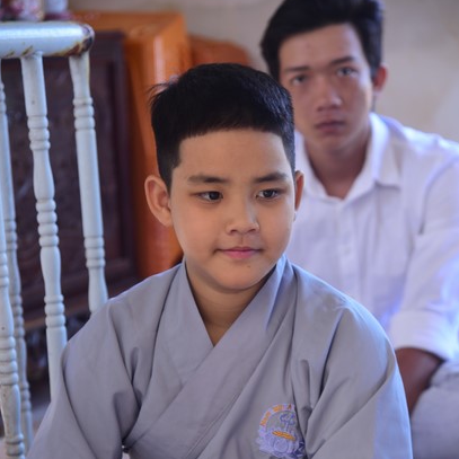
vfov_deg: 13.9
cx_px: 233
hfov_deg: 14.0
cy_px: 318
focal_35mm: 125
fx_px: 1875
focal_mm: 92
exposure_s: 1/50
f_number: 4.5
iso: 320
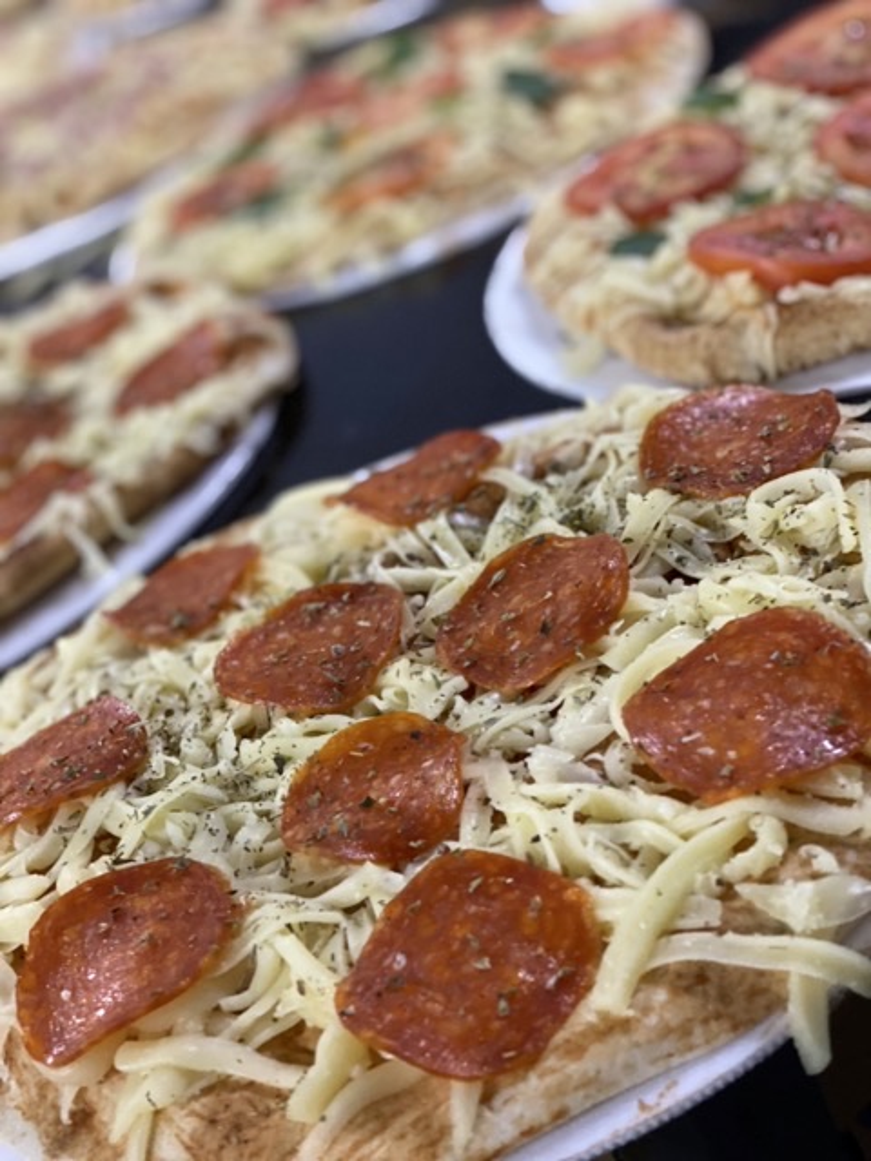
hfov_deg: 28.0
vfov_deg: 36.8
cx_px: 436
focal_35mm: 52
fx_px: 1745
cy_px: 580
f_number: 2
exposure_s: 1/40
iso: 400
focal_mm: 6
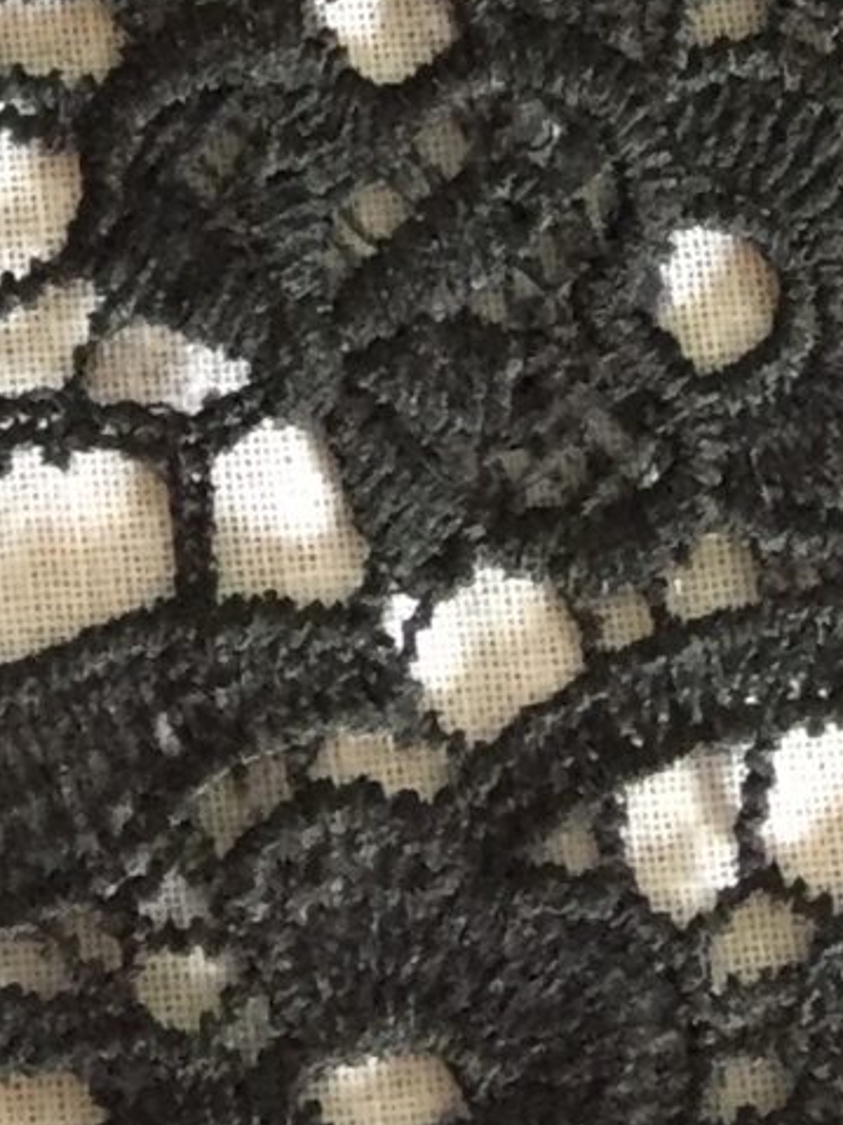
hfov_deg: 9.6
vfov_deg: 10.5
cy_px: -1761
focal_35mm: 155
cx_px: 336
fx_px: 5035
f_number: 2.2
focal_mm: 4.15
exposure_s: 1/33
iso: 200
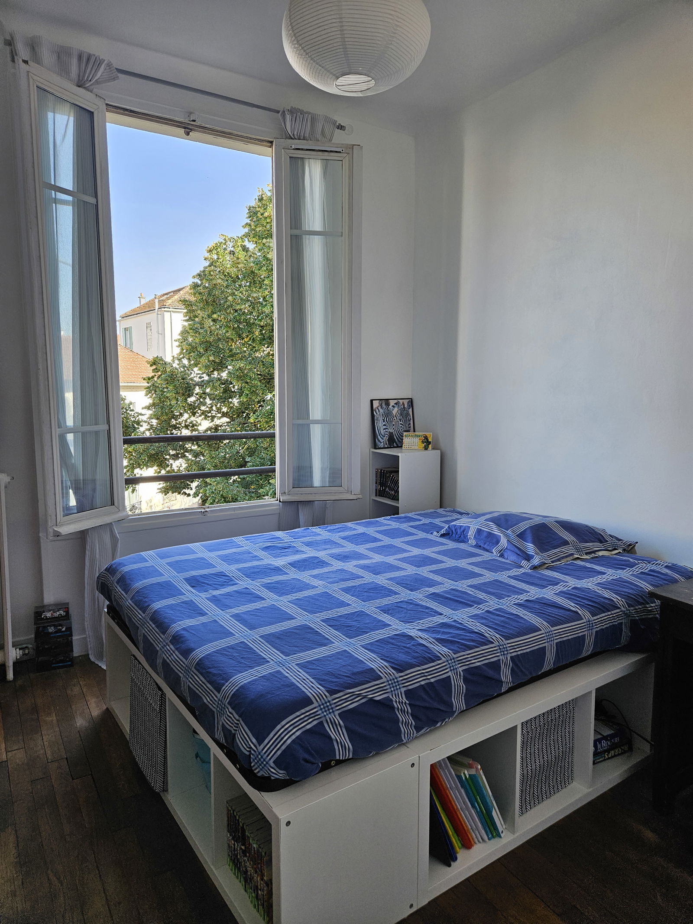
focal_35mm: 23
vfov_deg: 73.9
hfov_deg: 58.9
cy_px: 462
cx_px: 346
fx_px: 614
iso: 50
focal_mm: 5.4
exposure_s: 1/191
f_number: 1.8
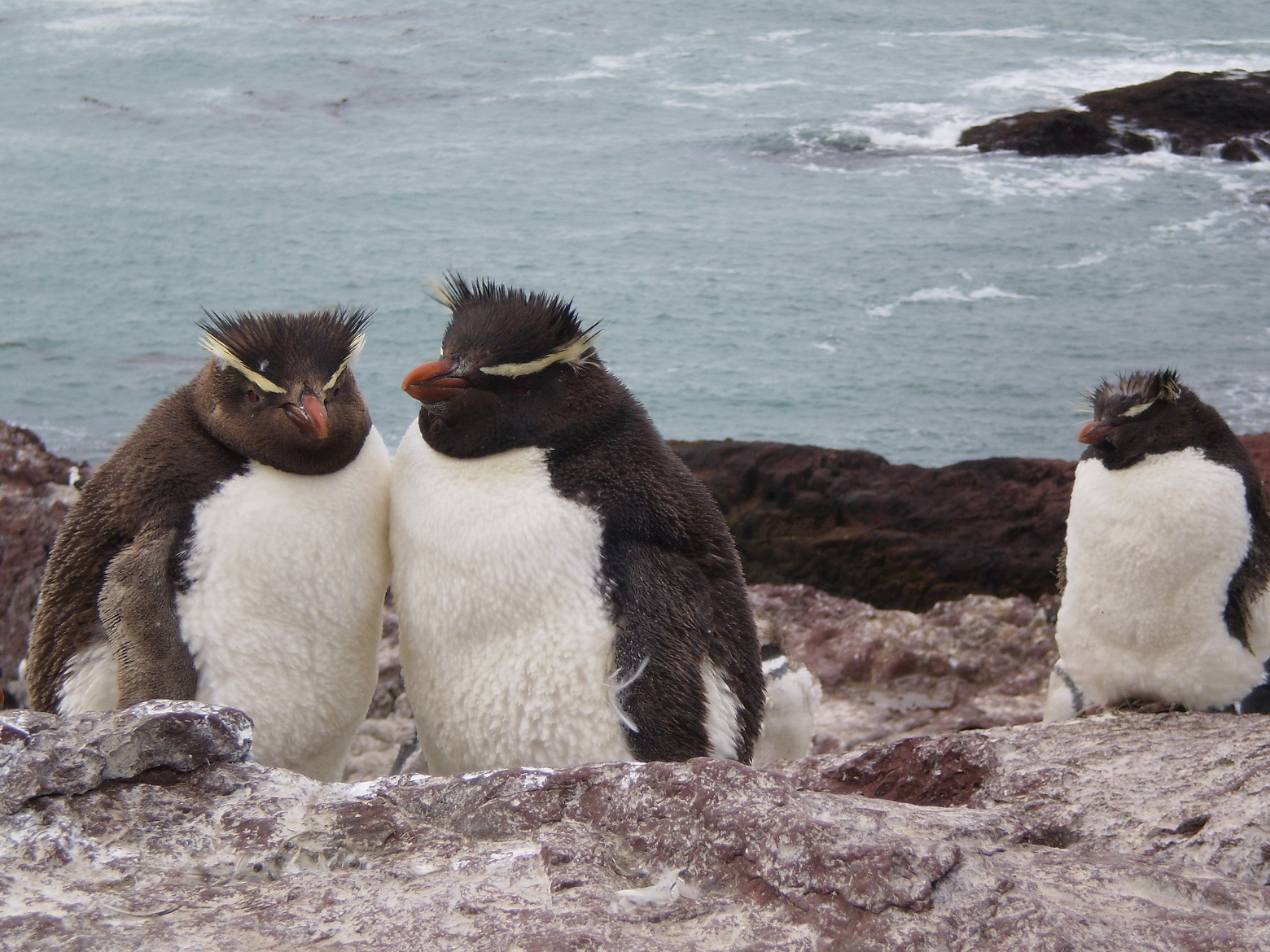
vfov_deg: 13.1
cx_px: 636
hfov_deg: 17.4
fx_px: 4146
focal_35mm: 113
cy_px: 491
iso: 64
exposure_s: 1/200
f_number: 5.9
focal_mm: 18.9
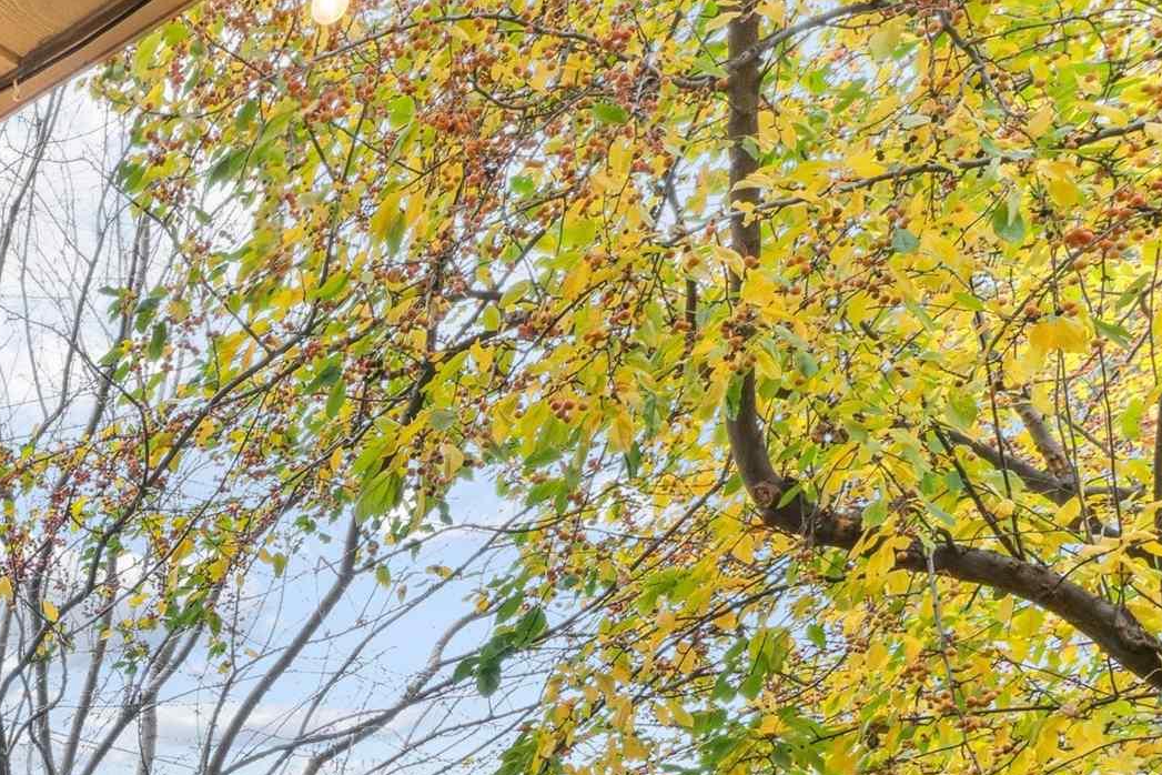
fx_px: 1496
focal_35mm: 46
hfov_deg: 29.6
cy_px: 1064
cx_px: -497
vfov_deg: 24.5
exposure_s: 1/6
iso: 400
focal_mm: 15.8
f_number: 13
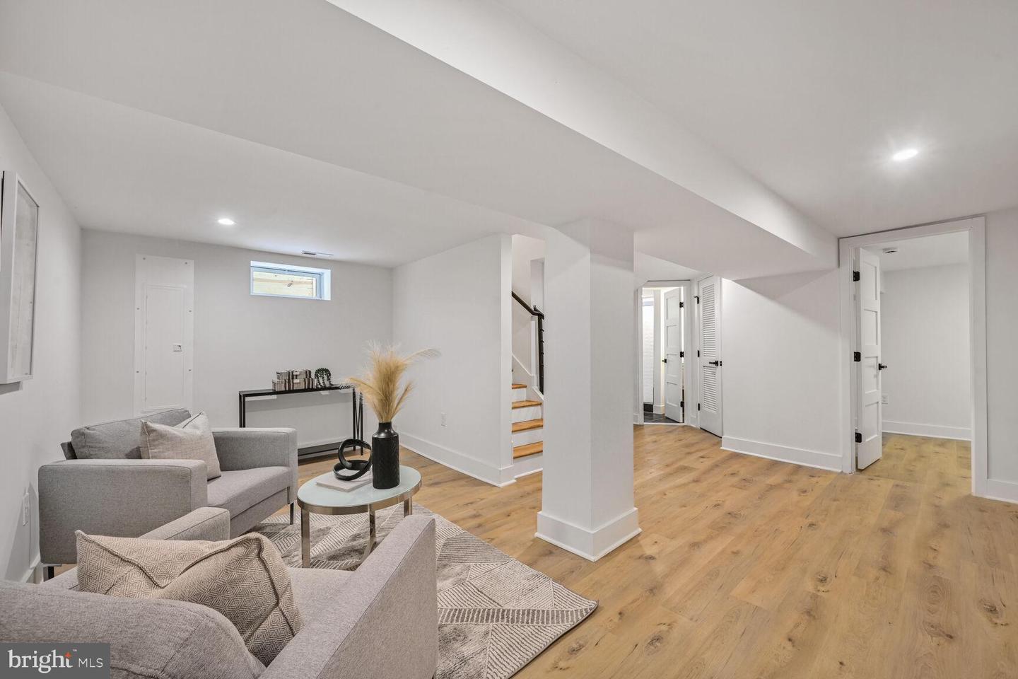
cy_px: 340
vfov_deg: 81.2
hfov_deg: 104.3
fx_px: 396
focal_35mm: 14
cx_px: 509
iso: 200
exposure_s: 1/5
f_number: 9
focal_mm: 14
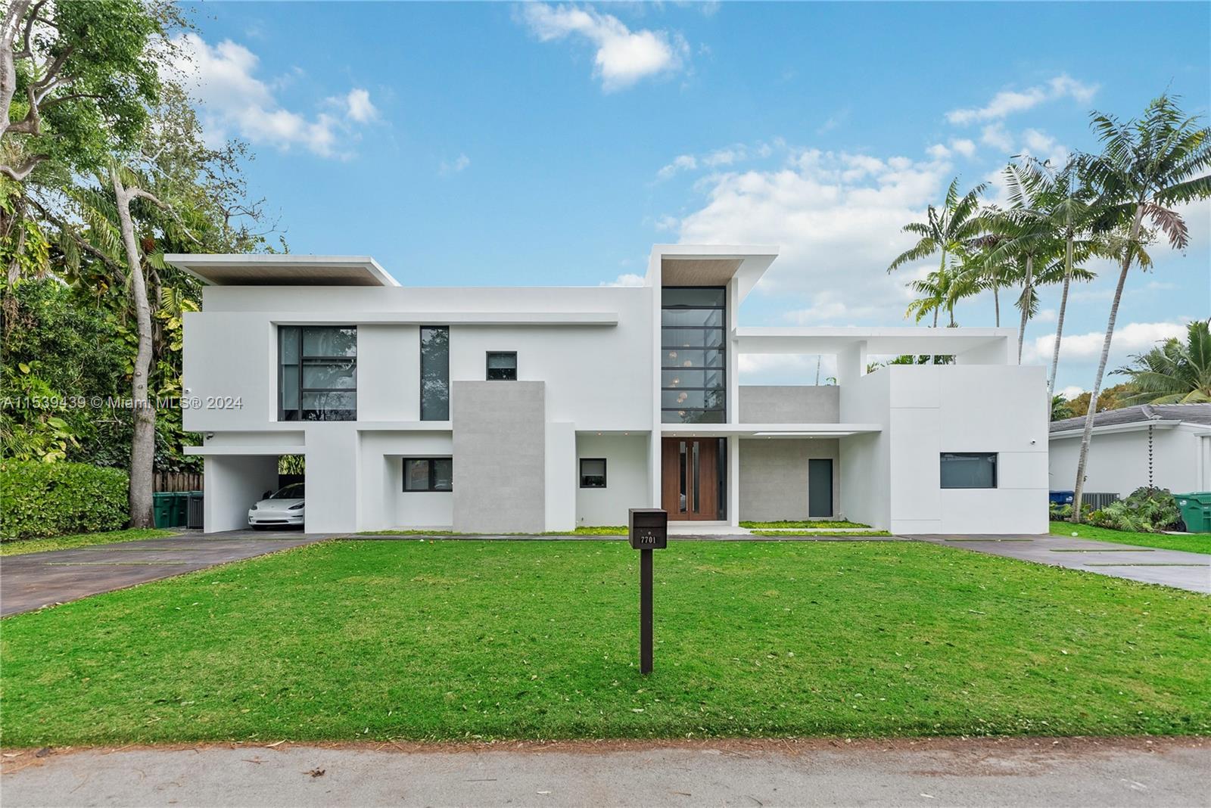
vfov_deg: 81.3
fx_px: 471
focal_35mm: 14
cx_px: 606
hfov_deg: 104.2
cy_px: 404
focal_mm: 14
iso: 250
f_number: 2.8
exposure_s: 1/500
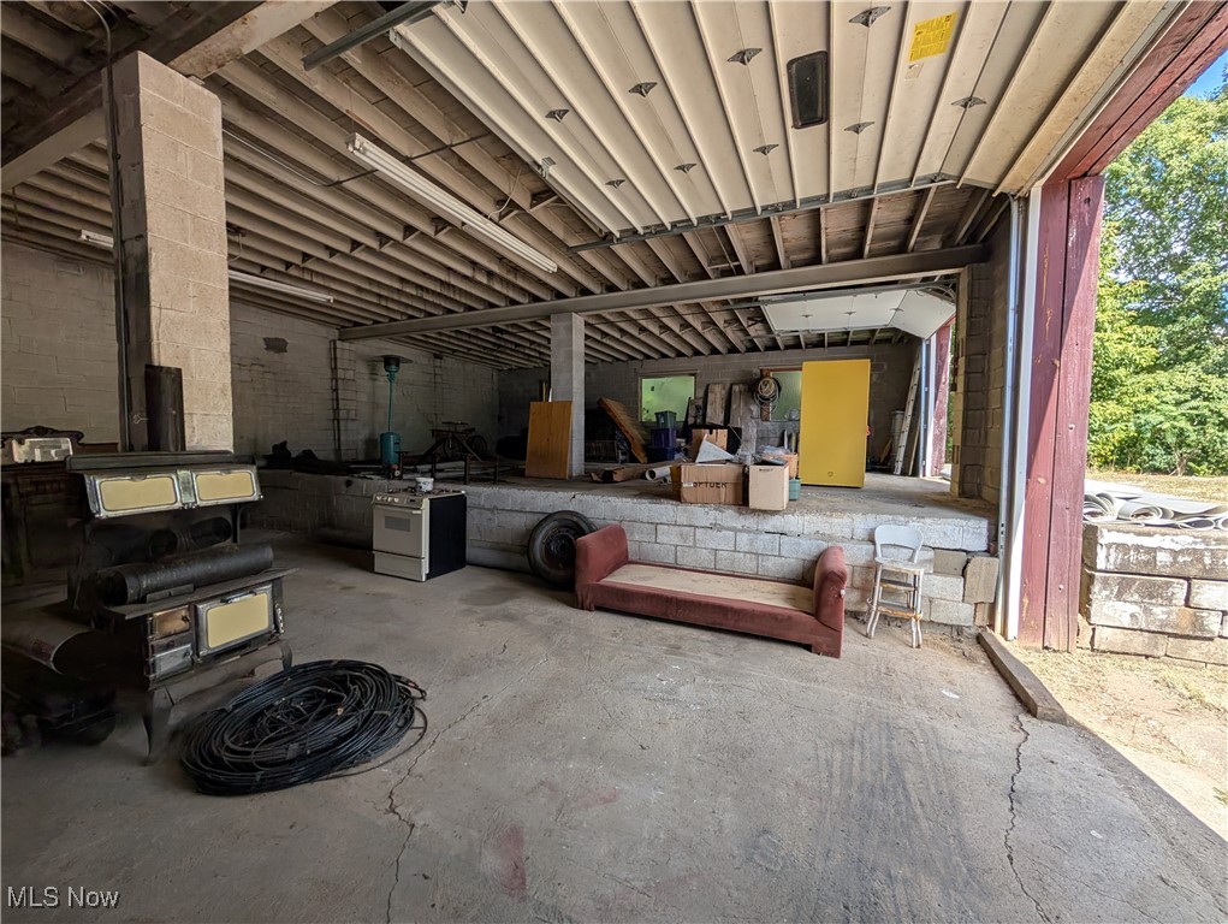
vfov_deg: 94.6
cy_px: 462
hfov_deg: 110.5
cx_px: 614
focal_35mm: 12
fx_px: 426
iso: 35
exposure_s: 1/629
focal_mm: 2.02
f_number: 1.7
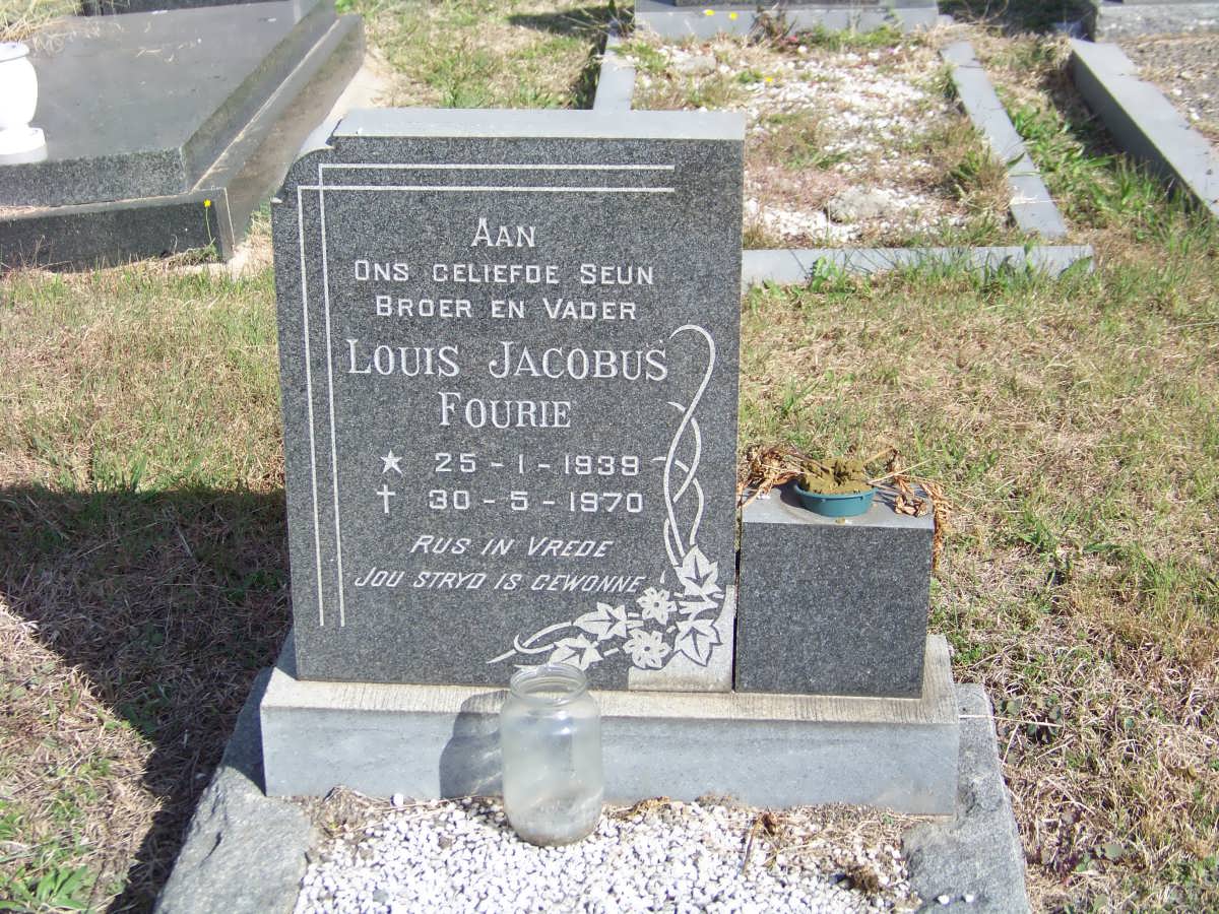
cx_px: 610
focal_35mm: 62
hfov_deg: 31.2
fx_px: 2183
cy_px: 457
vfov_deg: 23.7
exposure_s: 1/500
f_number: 3.2
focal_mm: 10.5
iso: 64
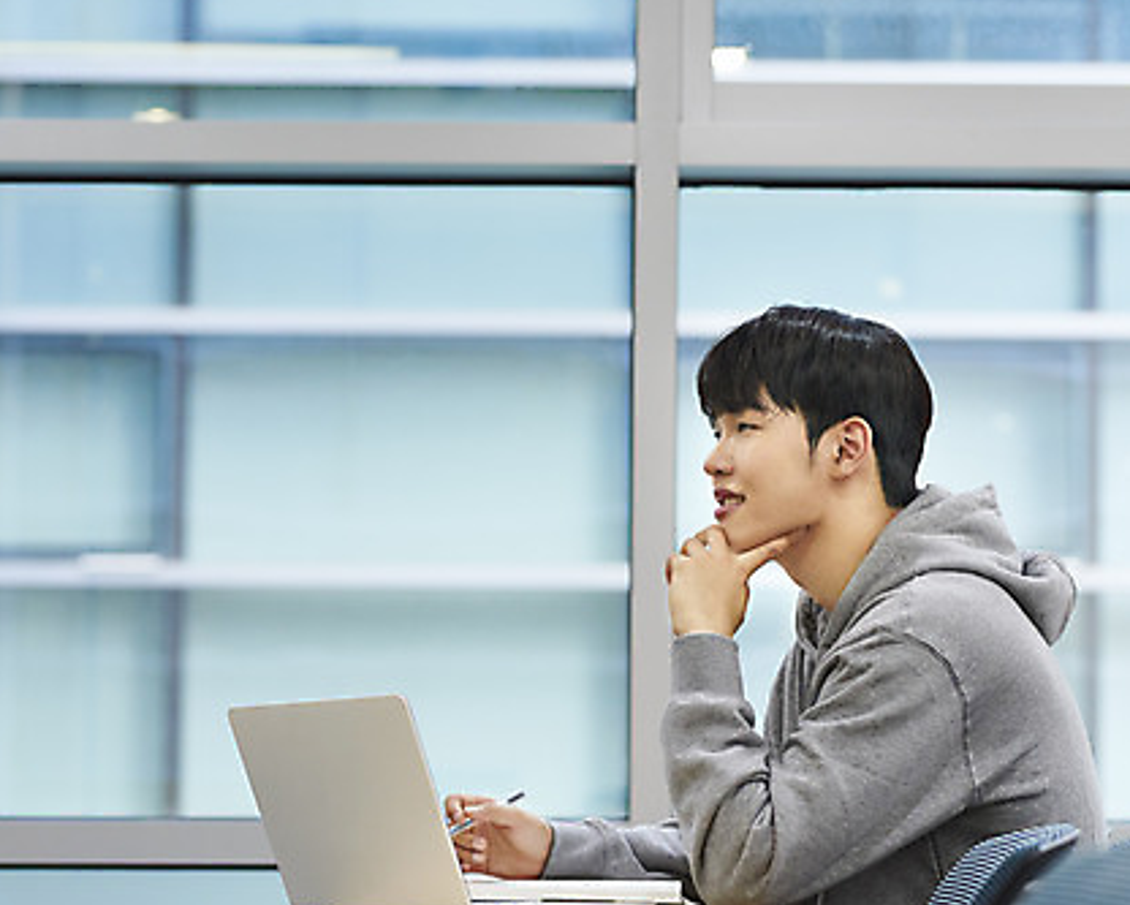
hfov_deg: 16.7
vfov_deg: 13.4
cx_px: 699
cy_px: 525
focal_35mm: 115
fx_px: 3847
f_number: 2.8
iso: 1000
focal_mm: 85
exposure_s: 1/320
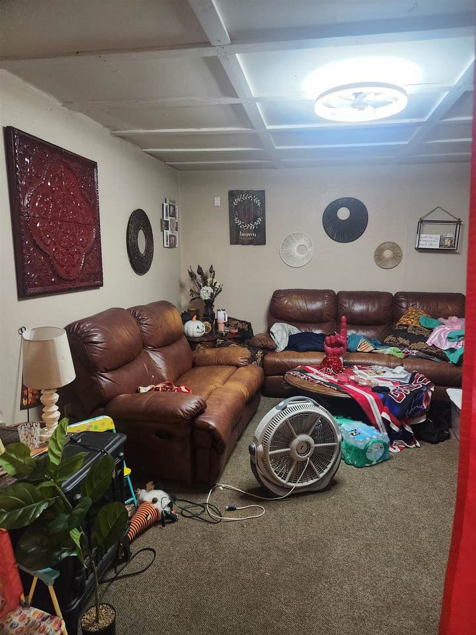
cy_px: 318
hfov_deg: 58.9
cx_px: 238
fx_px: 422
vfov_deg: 73.9
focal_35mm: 23
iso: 800
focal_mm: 5.4
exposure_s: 1/120
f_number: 1.8
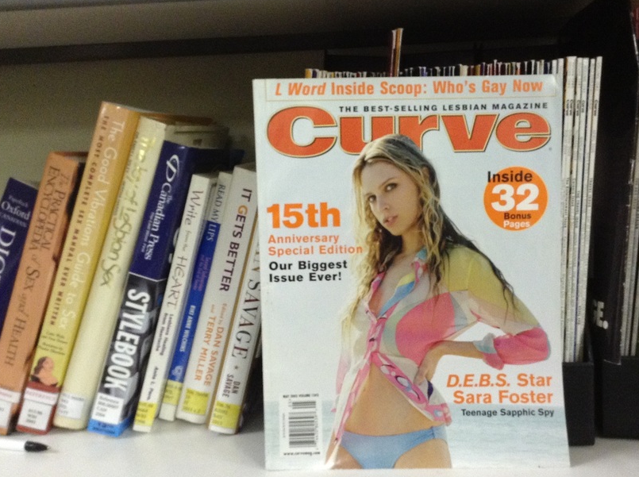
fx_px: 774
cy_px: 235
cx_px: 356
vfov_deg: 34.3
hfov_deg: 44.8
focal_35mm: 42
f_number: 2.4
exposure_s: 1/24
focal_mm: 3.3
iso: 200
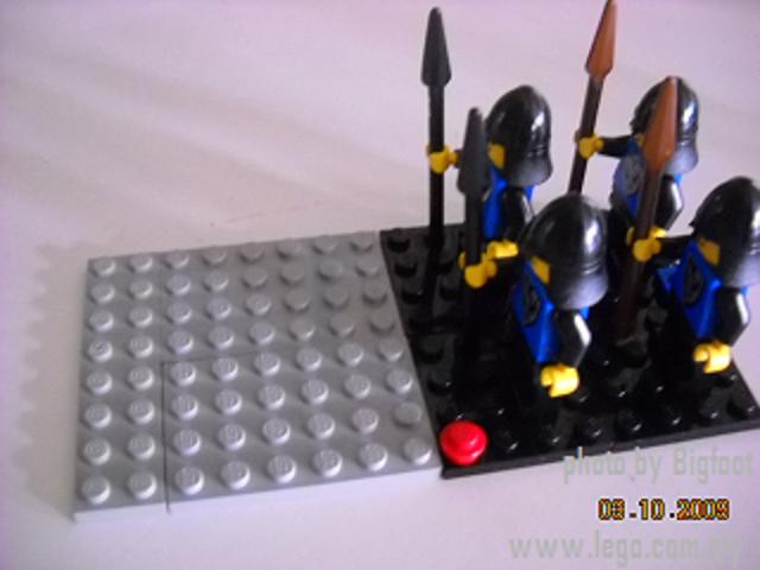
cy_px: 285
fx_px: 900
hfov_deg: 45.8
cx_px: 380
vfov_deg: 35.1
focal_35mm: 41
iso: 800
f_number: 3.1
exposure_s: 1/3
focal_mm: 6.72
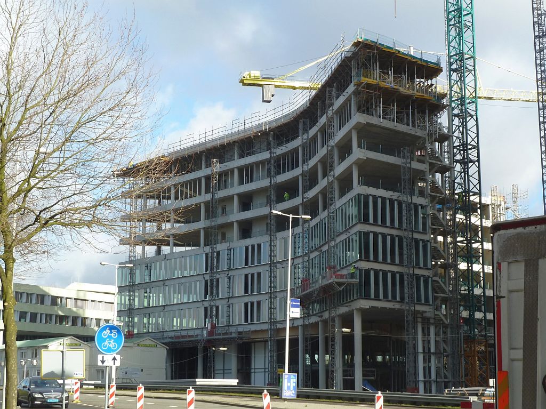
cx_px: 273
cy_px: 204
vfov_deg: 24.8
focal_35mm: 59
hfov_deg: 32.7
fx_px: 930
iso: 80
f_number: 3.9
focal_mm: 9.7
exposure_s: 1/250
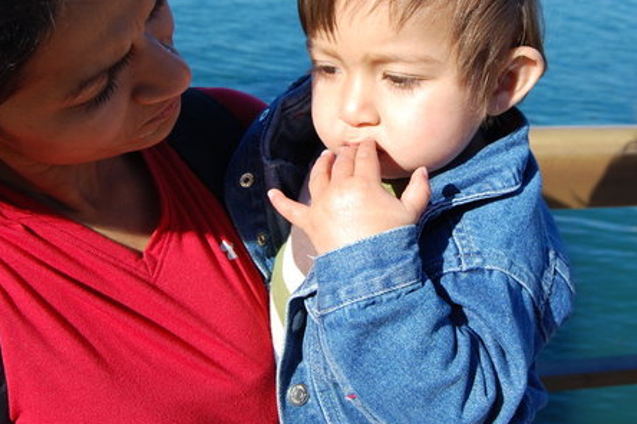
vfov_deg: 27.0
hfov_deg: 39.7
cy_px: 139
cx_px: 364
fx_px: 880
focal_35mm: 50
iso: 200
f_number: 8
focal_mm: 23
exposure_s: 1/250
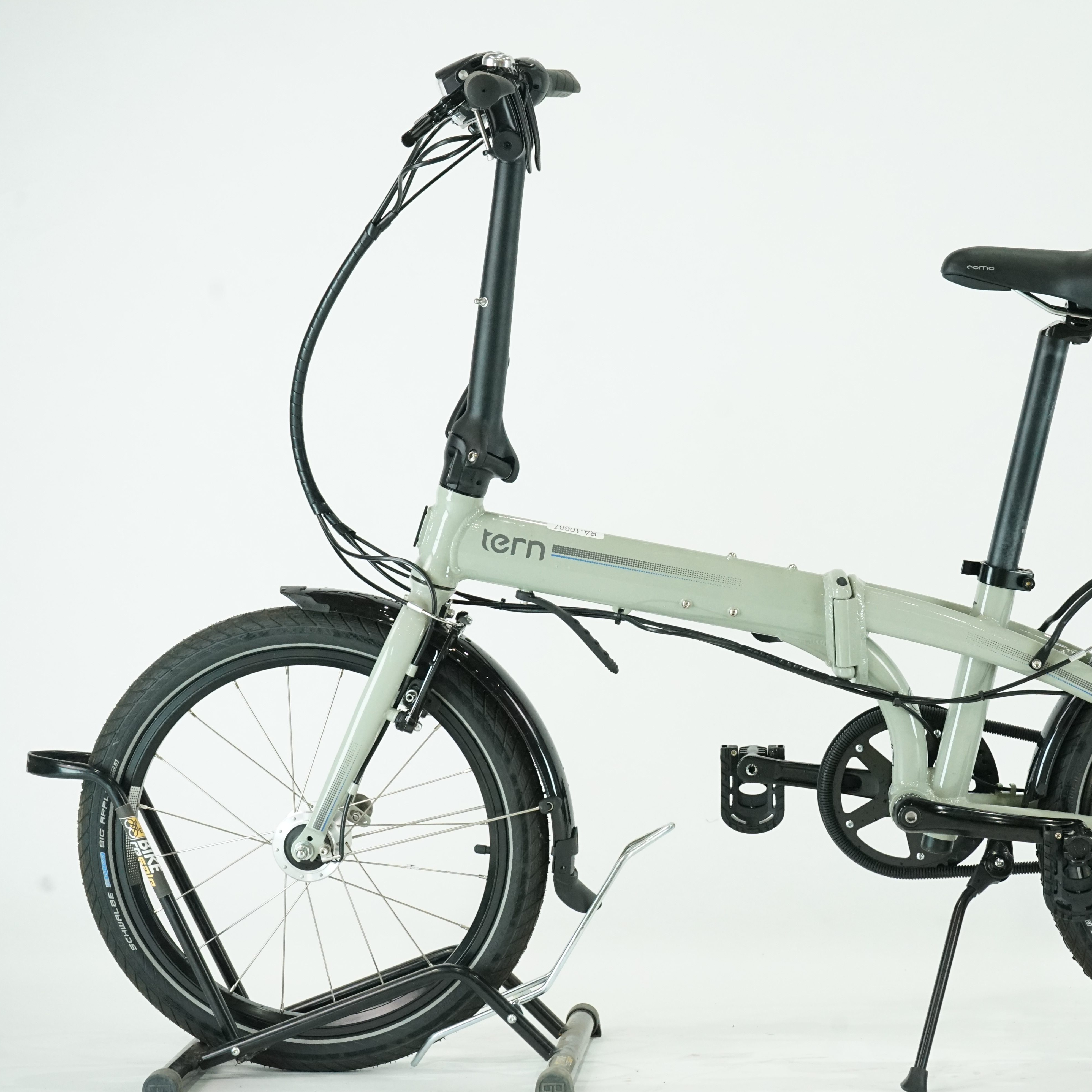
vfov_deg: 19.3
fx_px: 3212
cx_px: 796
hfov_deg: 19.2
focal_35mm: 90
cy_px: 548
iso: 3200
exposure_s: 1/200
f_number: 8
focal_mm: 70
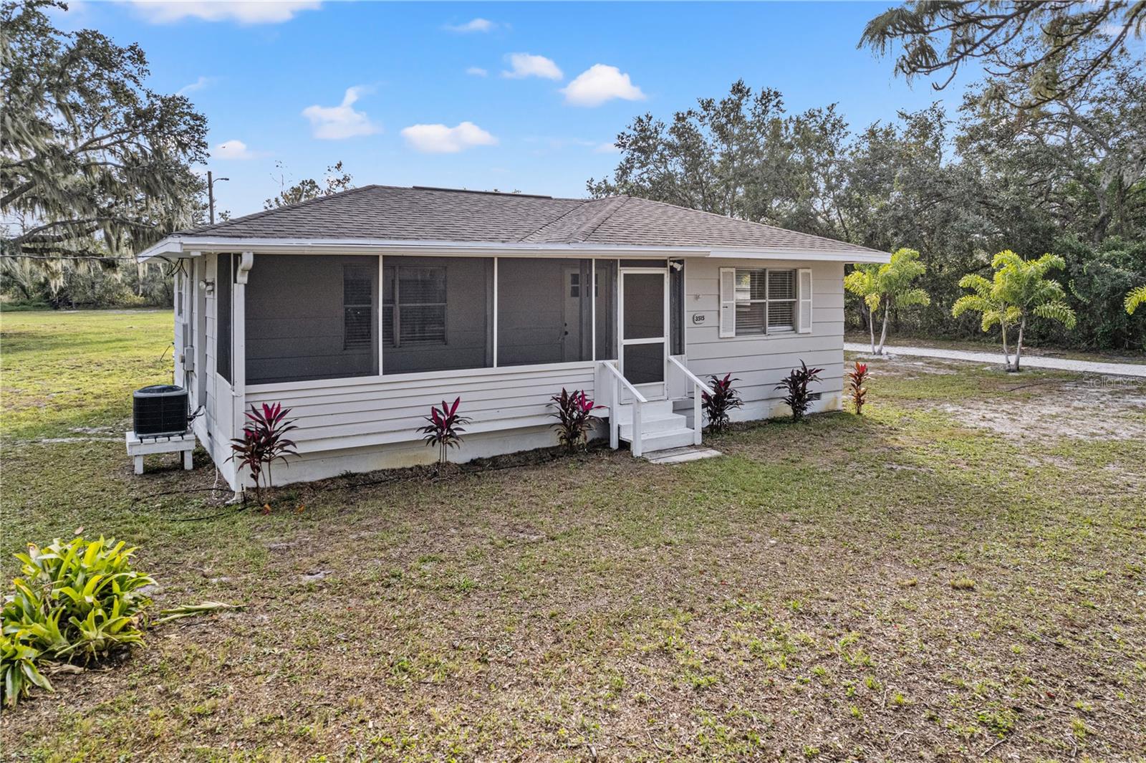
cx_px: 573
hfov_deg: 78.6
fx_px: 700
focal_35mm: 22
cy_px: 382
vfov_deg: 57.2
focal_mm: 8.38
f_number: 2.8
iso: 100
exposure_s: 1/60
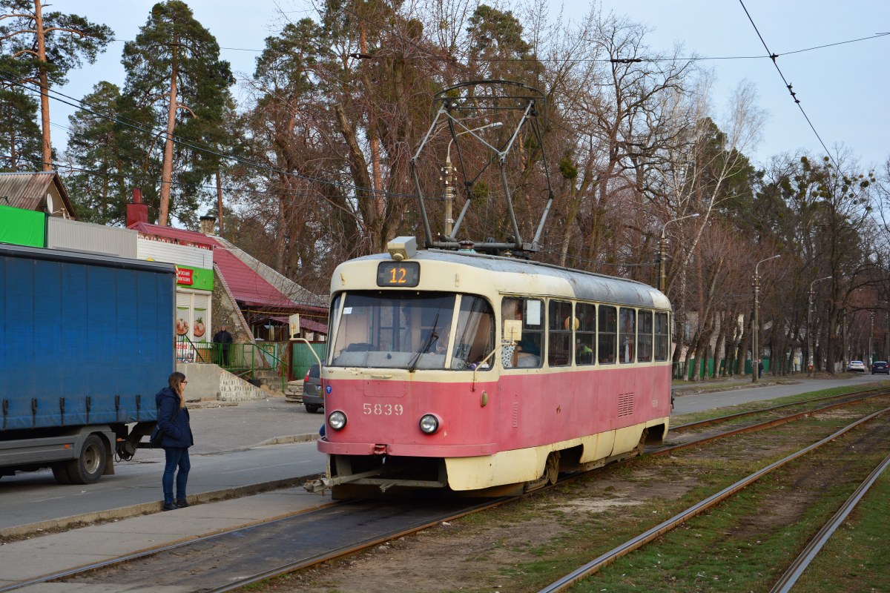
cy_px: 296
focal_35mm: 68
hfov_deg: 29.9
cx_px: 445
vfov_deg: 20.2
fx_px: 1669
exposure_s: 1/100
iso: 500
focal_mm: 45
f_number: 7.1
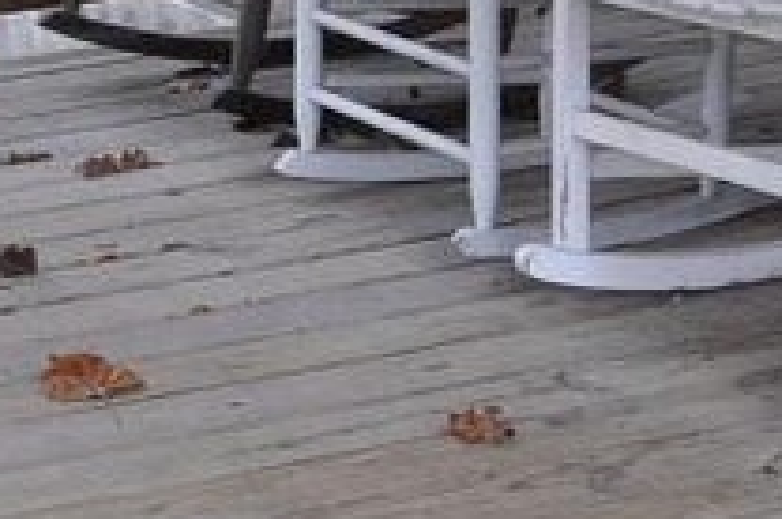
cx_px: -331
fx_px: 3015
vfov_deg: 9.3
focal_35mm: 139
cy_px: -493
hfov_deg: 14.0
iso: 560
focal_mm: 20
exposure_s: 1/60
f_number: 4
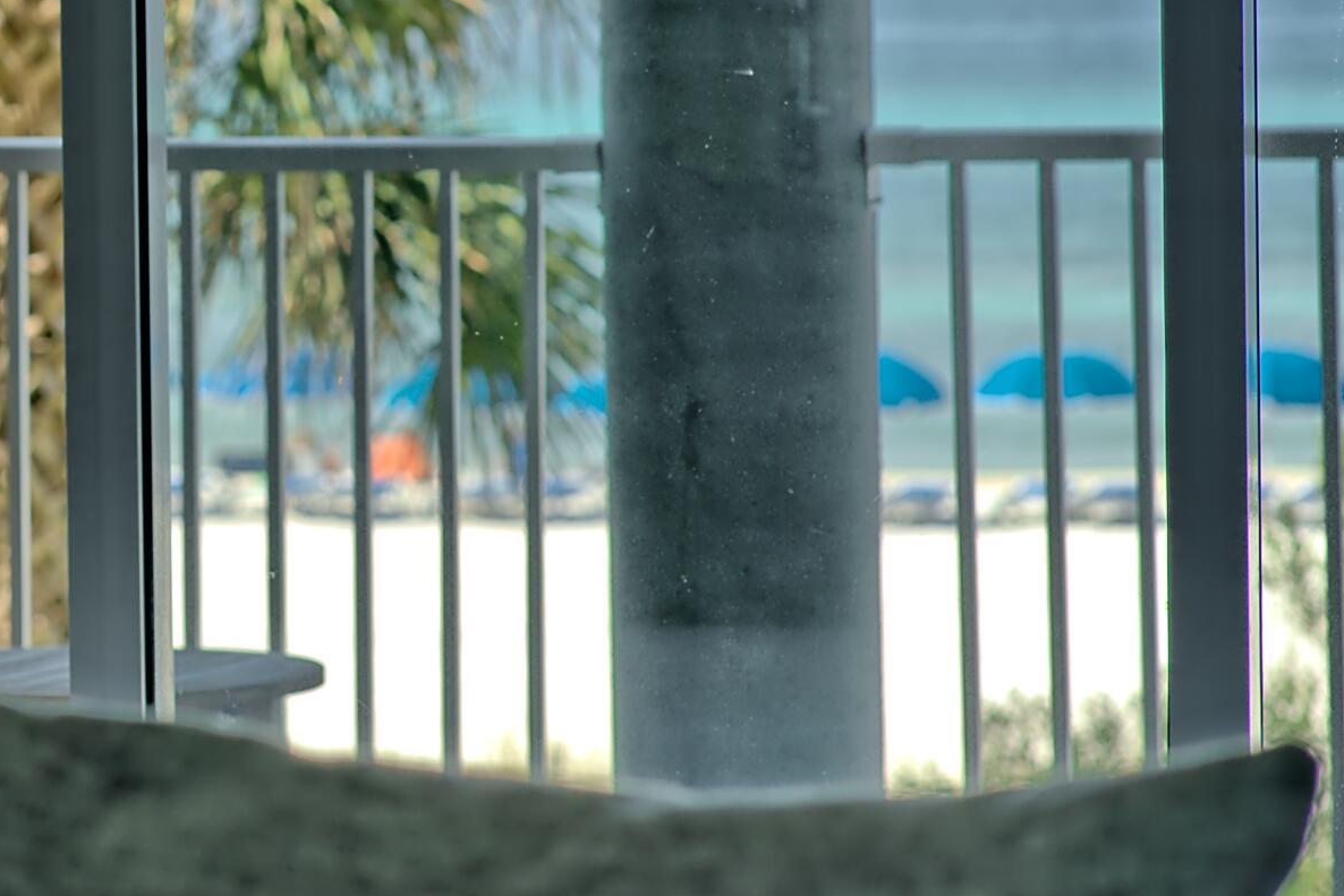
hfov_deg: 9.5
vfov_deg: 6.4
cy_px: 193
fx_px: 8027
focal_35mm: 215
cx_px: -109
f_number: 4.5
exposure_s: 1/200
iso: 100
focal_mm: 85
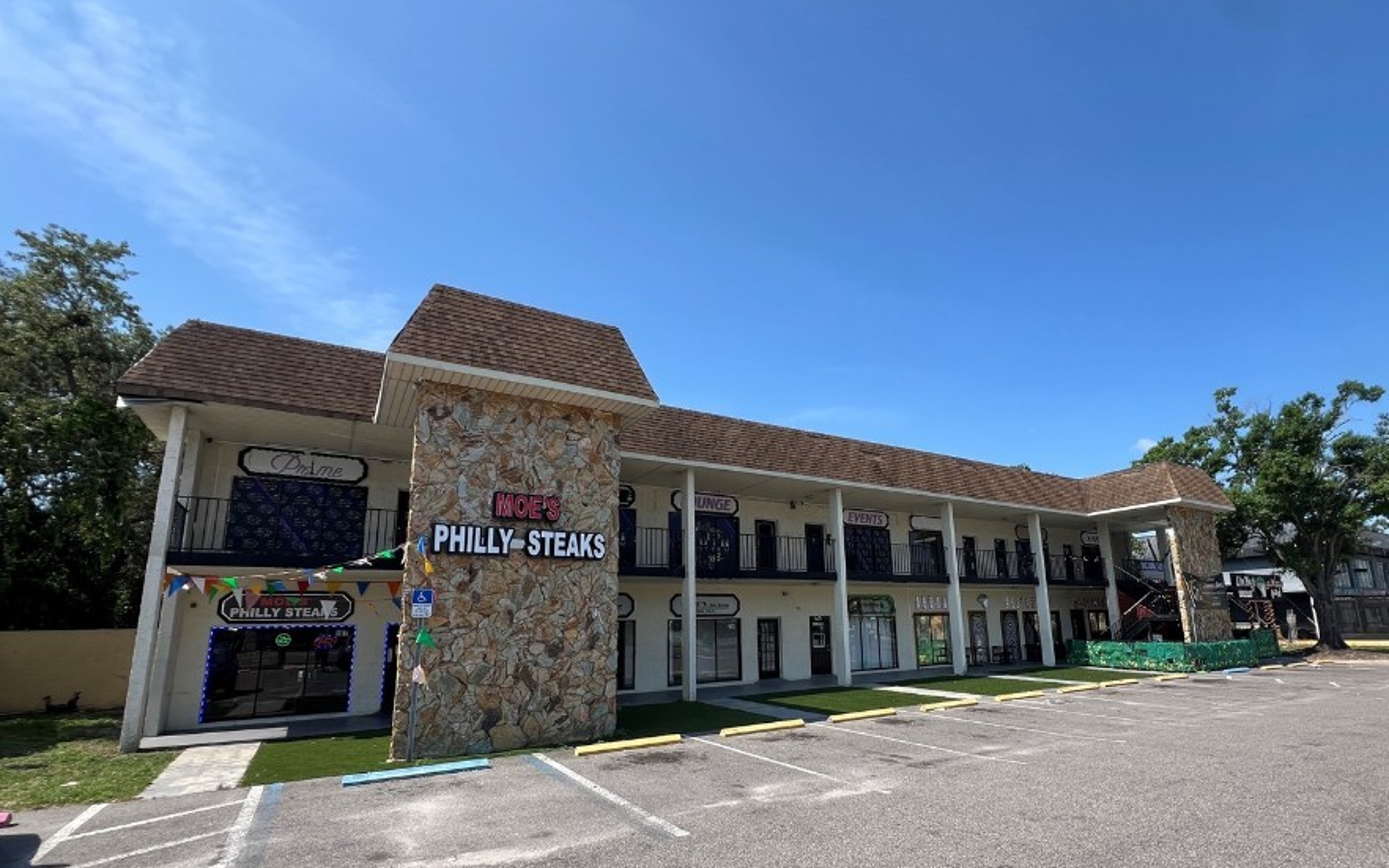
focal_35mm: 16
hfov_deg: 97.6
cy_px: 501
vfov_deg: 70.8
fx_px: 606
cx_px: 750
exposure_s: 1/1054
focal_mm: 1.57
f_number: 1.8
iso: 32
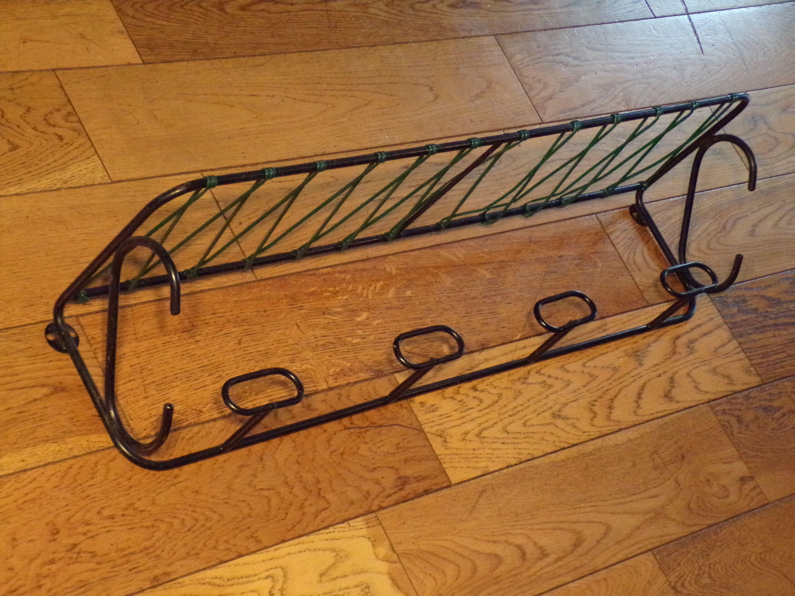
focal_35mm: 74
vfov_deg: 19.9
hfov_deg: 26.3
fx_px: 1700
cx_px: 398
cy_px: 298
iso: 800
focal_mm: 13.3
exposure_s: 1/25
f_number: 3.9
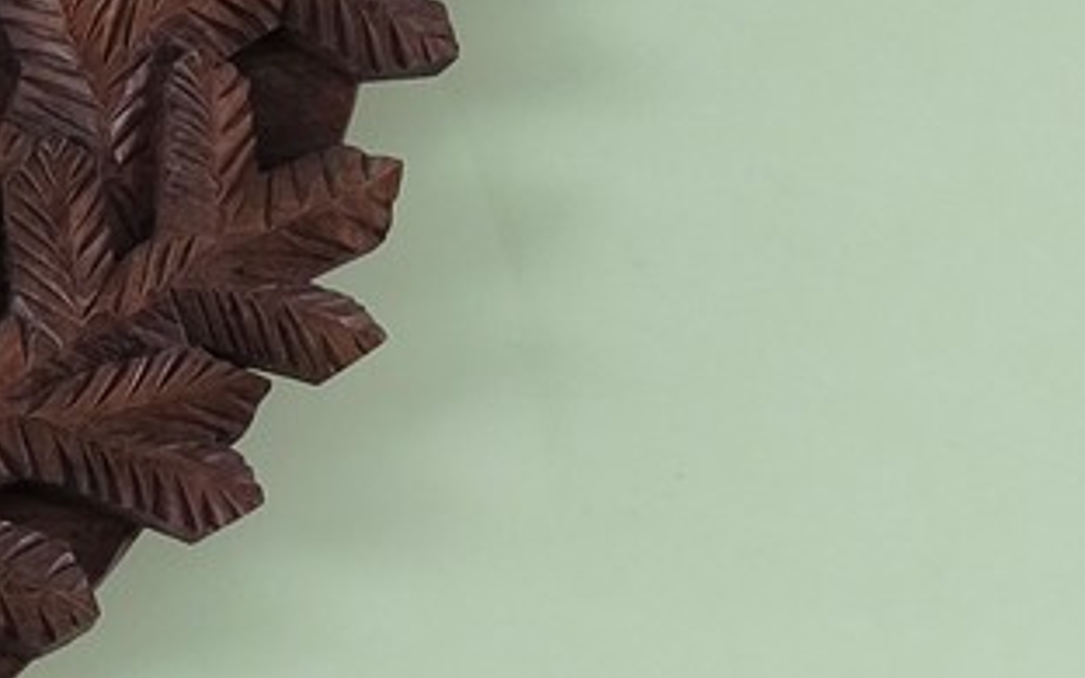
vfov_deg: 12.4
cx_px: -1092
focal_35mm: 100
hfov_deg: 16.1
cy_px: -376
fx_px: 2957
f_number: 1.65
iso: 1000
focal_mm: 6.14
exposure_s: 1/50
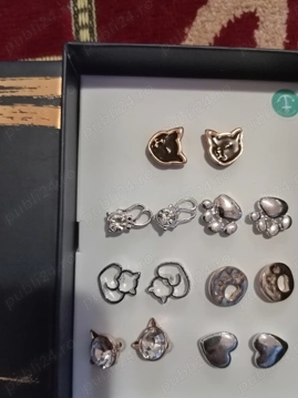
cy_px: 214
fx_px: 333
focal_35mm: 29
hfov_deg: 48.2
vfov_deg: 61.6
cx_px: 156
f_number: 1.8
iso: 1256
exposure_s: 1/20
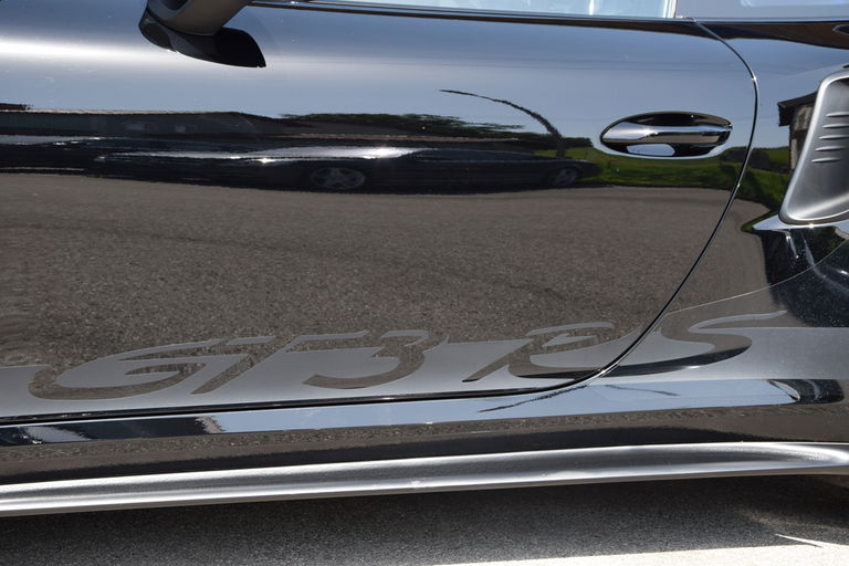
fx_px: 1769
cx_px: 424
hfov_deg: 27.0
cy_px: 283
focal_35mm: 75
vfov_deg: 18.2
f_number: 8
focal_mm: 50
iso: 400
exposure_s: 1/250
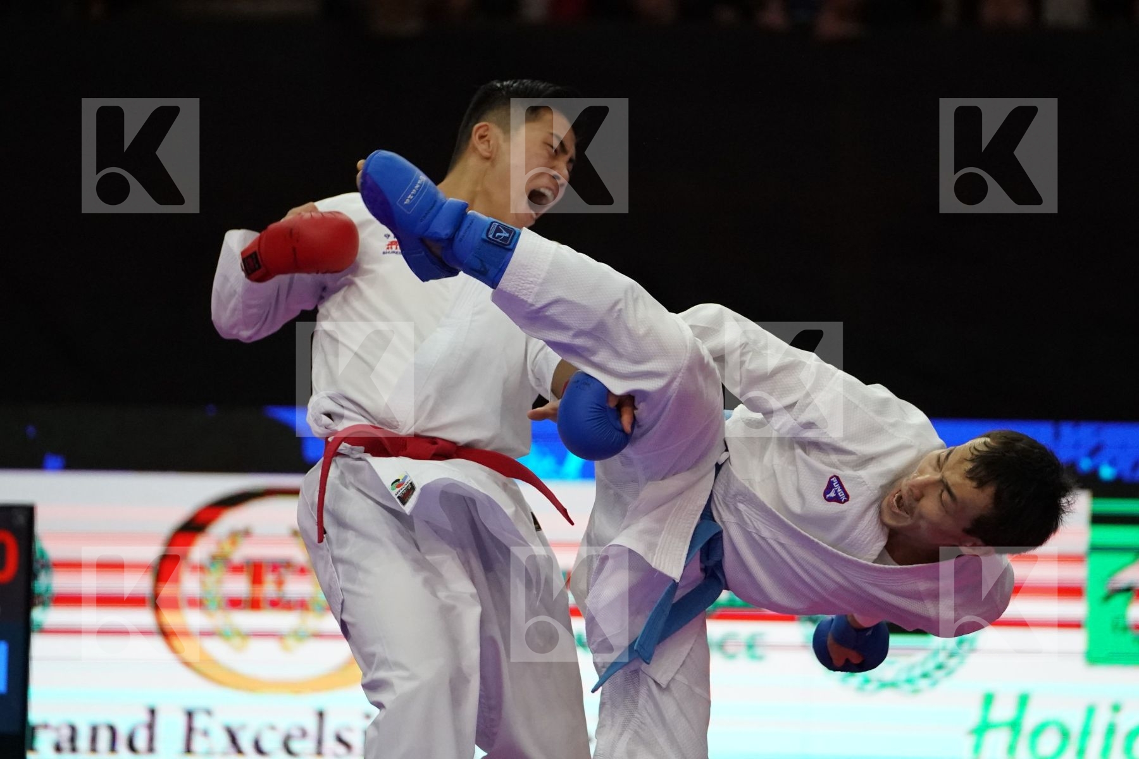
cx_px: 570
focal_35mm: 264
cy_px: 380
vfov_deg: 5.2
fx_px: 8352
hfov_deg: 7.8
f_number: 2.8
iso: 5000
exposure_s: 1/1000
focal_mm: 176
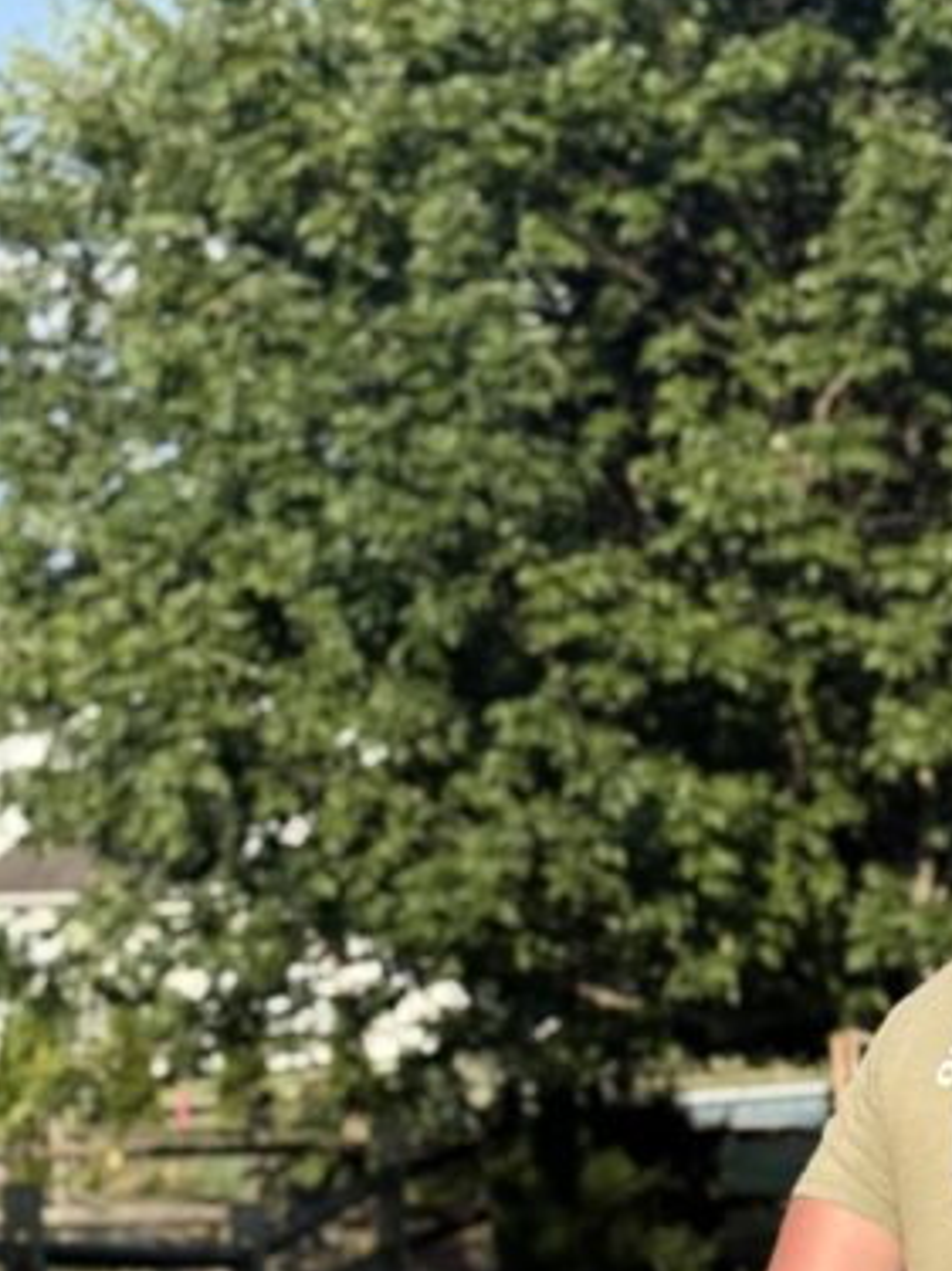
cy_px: 1308
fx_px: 4806
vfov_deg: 14.8
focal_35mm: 131
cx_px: 861
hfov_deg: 11.2
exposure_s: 1/2342
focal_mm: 6.76
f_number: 1.78
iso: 64
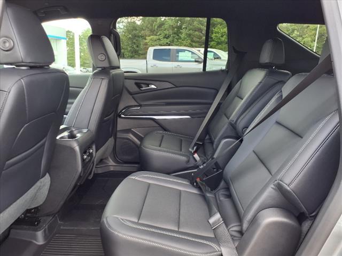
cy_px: 128
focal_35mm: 27
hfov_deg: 65.3
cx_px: 171
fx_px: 267
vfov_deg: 51.4
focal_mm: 3.58
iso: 50
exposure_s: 1/60.2
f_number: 1.9
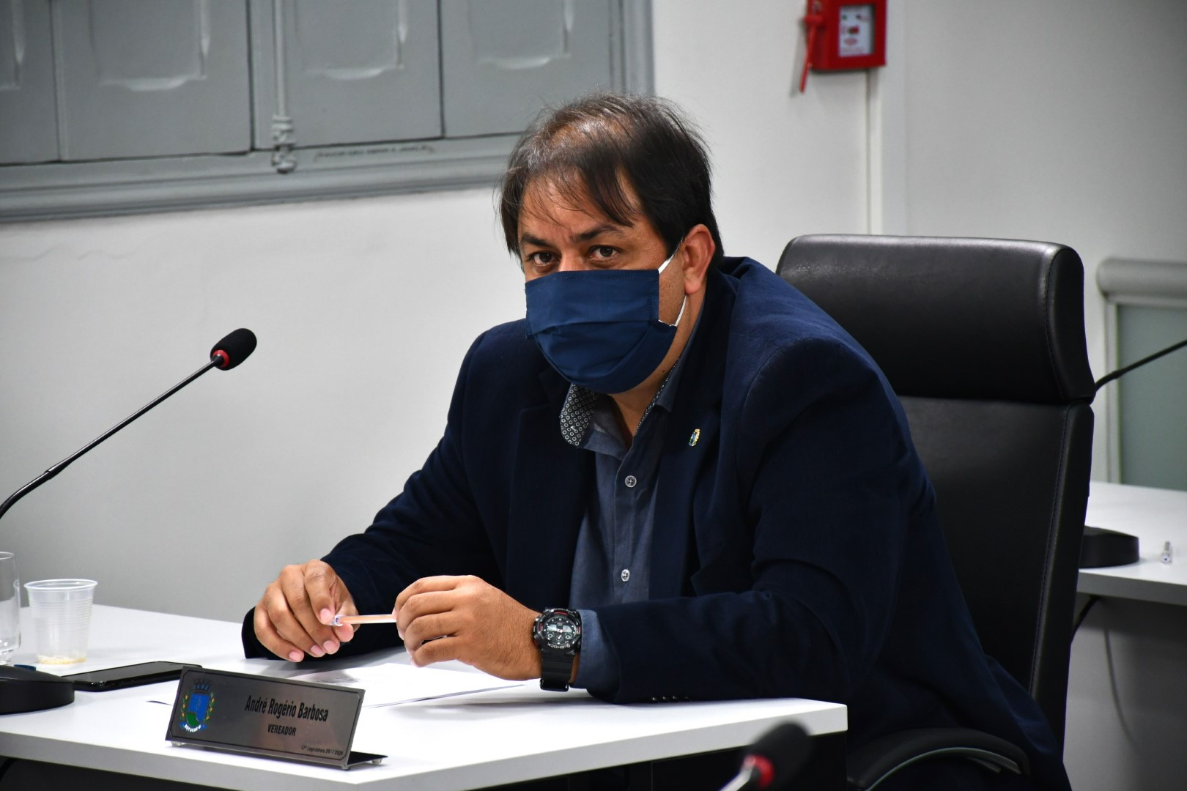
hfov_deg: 9.8
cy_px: 396
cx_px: 594
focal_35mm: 210
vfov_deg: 6.5
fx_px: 6924
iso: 1000
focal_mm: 140
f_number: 5.6
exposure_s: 1/160
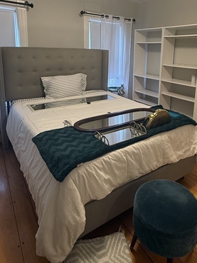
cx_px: 128
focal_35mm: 26
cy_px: 84
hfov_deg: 52.2
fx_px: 197
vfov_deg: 65.3
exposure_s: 1/60
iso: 200
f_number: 2.2
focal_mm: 2.22
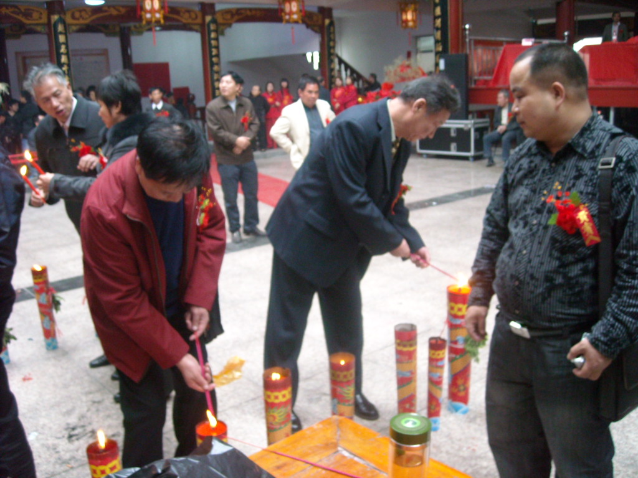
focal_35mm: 35
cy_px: 239
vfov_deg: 40.7
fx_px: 645
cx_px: 319
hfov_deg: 52.6
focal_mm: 5.7
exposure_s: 1/60
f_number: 2.8
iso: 351
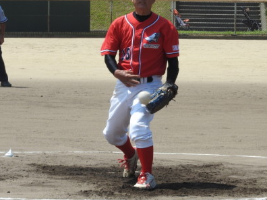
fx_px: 2337
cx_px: 155
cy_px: 104
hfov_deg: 6.5
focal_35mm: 303
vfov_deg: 4.9
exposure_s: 1/500
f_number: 5.3
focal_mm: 35.8
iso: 100
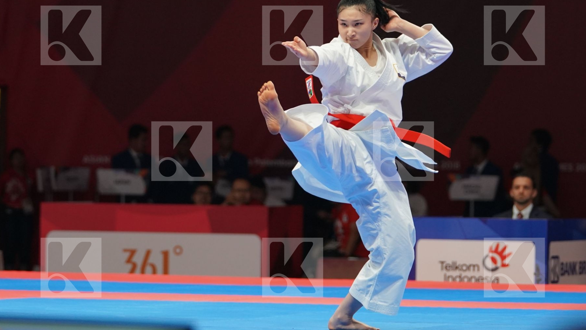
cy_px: 151
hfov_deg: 8.9
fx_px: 3745
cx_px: 293
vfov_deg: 5.0
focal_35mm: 241
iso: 2000
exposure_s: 1/500
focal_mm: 153
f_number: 4
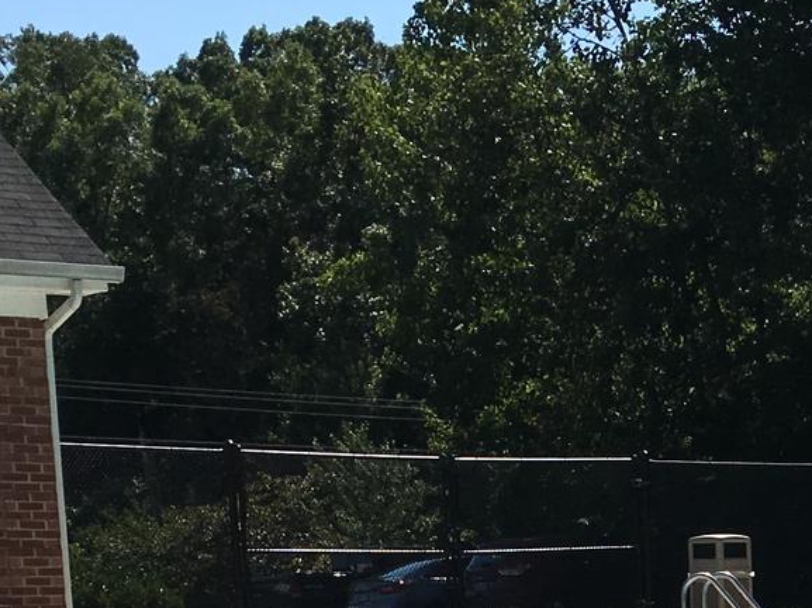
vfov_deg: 13.1
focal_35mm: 103
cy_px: 1067
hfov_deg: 18.5
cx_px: 854
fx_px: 2415
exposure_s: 1/3344
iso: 25
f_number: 2.2
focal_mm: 4.15
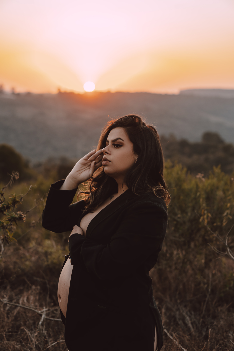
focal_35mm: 75
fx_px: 731
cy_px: 176
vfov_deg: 27.0
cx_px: 117
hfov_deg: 18.2
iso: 100
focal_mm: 50
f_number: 2.5
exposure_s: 1/125
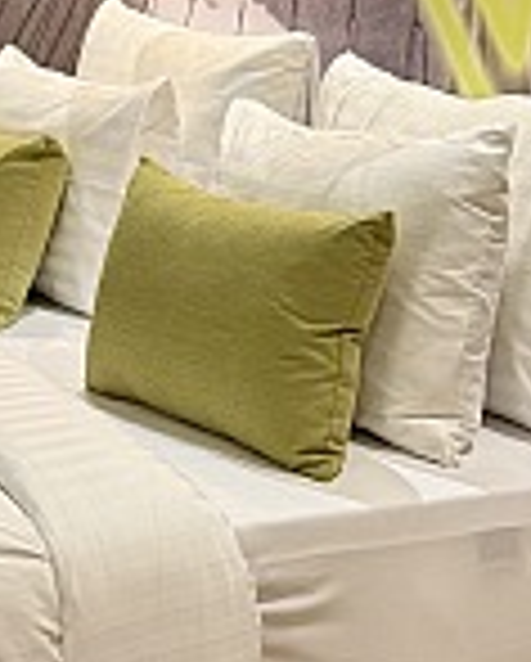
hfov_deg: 14.4
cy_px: -16
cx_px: 72
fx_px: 2078
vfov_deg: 17.6
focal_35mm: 106
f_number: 1.78
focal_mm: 6.76
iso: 160
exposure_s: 1/50
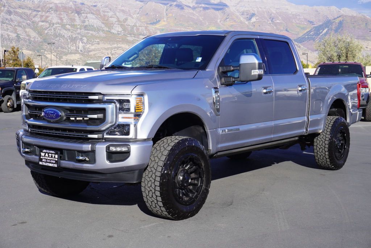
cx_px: 186
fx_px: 541
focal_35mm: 52
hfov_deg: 37.8
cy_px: 124
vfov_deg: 25.8
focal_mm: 35
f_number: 10
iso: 100
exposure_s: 1/125
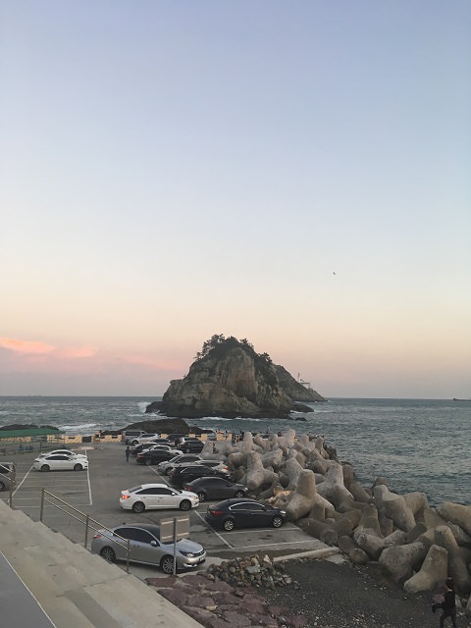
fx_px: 526
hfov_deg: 48.2
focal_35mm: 29
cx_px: 236
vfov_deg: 61.7
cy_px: 314
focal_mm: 4.15
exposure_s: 1/40
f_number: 2.2
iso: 25
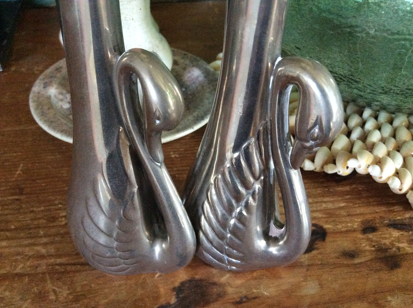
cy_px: 154
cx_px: 206
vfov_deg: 44.1
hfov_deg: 56.9
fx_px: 381
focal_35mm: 32
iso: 400
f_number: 2.4
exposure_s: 1/17
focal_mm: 3.3
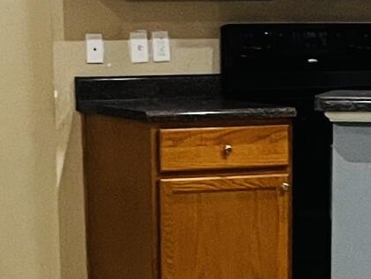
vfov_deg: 7.7
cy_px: 523
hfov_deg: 10.6
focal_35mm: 186
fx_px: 1995
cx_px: 307
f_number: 1.6
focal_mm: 5.1
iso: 250
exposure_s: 1/60
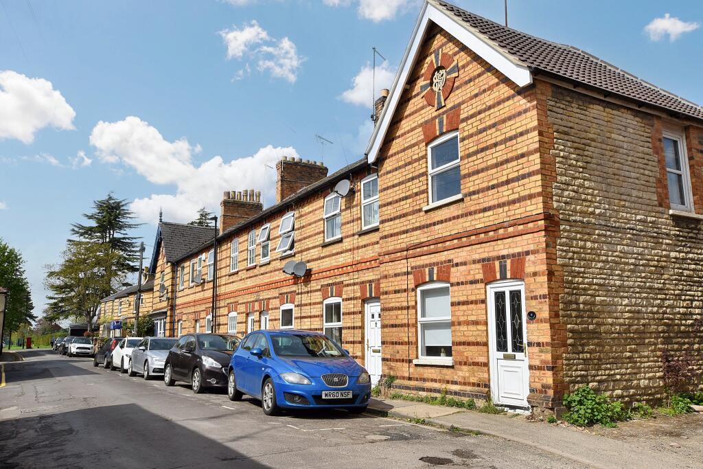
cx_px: 352
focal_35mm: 30
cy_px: 234
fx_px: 586
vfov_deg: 43.6
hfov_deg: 61.9
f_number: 9
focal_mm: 20
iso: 100
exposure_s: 1/320
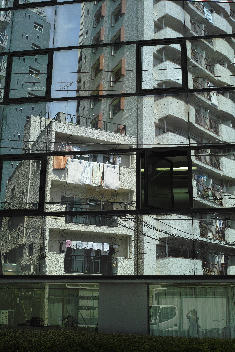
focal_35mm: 45
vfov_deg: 43.6
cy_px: 176
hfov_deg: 29.9
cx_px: 118
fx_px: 441
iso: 200
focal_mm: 30
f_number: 5.6
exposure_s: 1/400
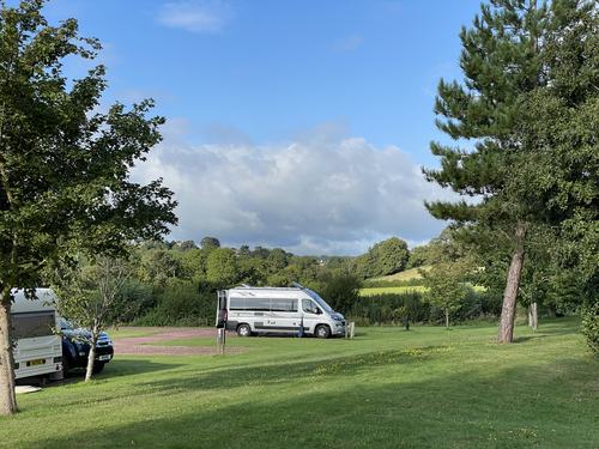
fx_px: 900
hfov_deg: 36.8
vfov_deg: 28.0
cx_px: 300
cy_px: 224
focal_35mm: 52
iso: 25
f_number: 2
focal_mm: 6
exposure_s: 1/1261
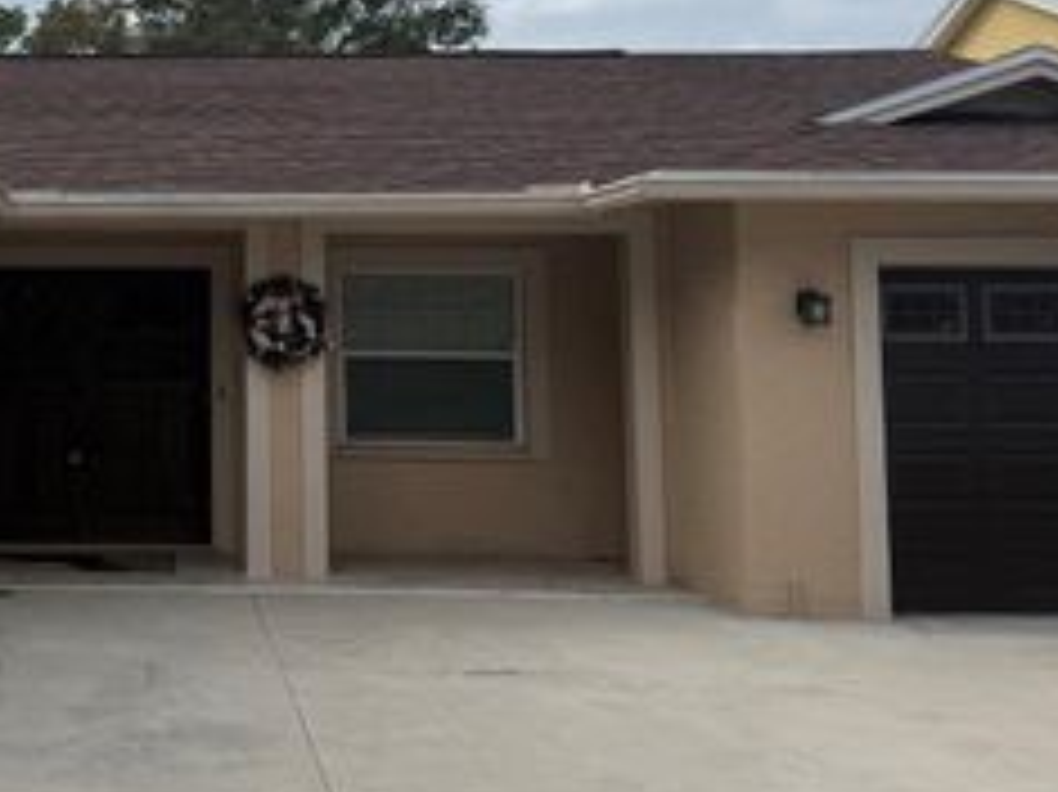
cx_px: 77
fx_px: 1558
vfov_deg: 28.2
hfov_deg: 35.0
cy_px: 223
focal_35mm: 51
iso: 80
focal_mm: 6.76
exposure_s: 1/6173
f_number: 1.78
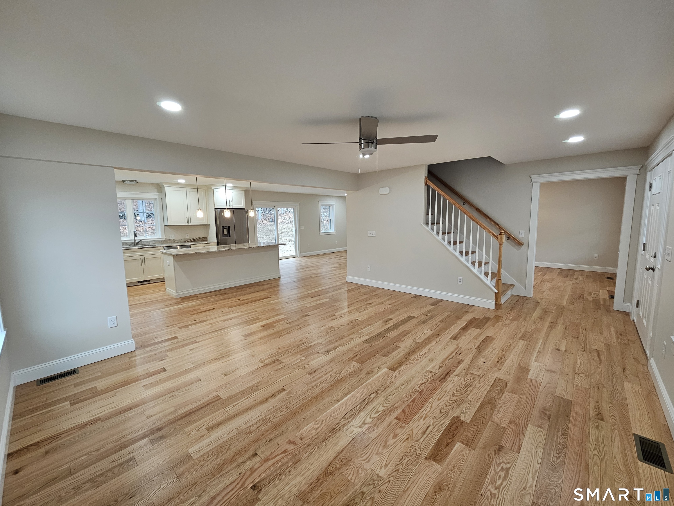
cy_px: 253
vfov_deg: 89.9
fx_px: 253
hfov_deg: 106.2
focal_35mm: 13
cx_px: 337
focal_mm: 2.2
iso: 125
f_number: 2.2
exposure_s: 1/60
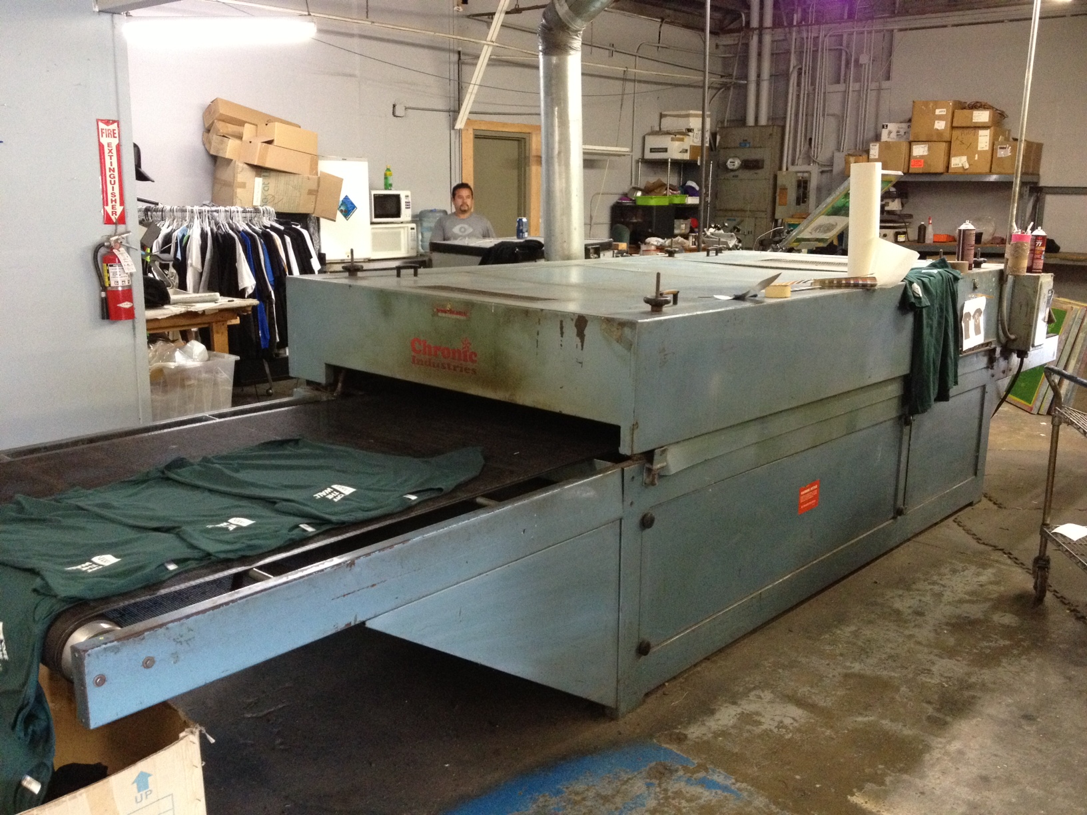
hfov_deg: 52.6
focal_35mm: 35
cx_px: 544
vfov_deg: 40.7
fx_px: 1099
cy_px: 408
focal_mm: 4.28
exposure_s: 1/20
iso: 400
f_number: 2.4
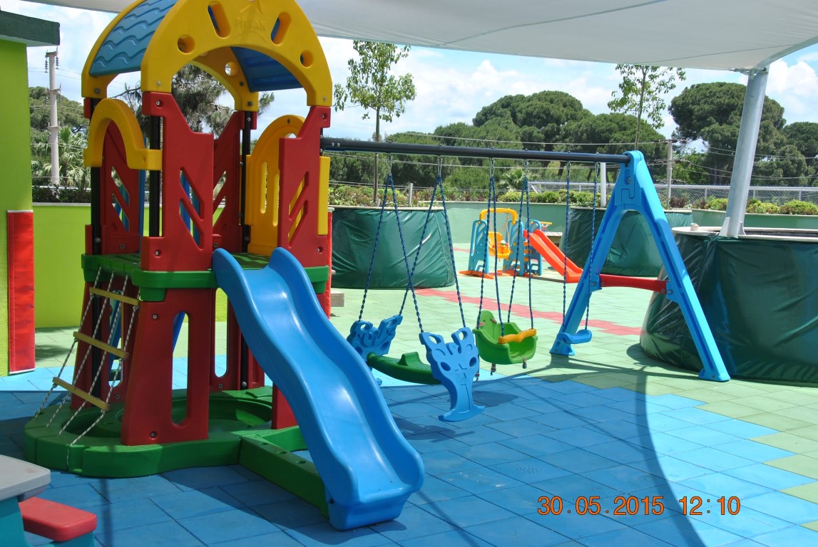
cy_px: 274
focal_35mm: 40
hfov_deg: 47.9
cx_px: 409
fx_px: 921
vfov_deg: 33.1
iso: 100
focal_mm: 27
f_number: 8
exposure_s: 1/250
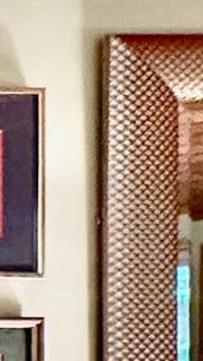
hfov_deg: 6.0
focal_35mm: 114
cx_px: -857
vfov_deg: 18.4
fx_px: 1092
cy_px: 339
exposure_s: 1/60
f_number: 2.2
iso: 640
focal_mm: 2.22
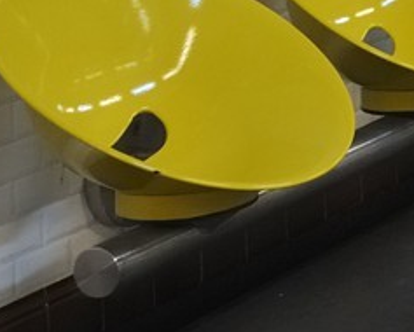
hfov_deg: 9.3
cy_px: -414
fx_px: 1864
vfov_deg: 9.3
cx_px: 1349
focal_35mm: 152
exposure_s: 1/100
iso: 1600
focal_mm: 24
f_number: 5.6
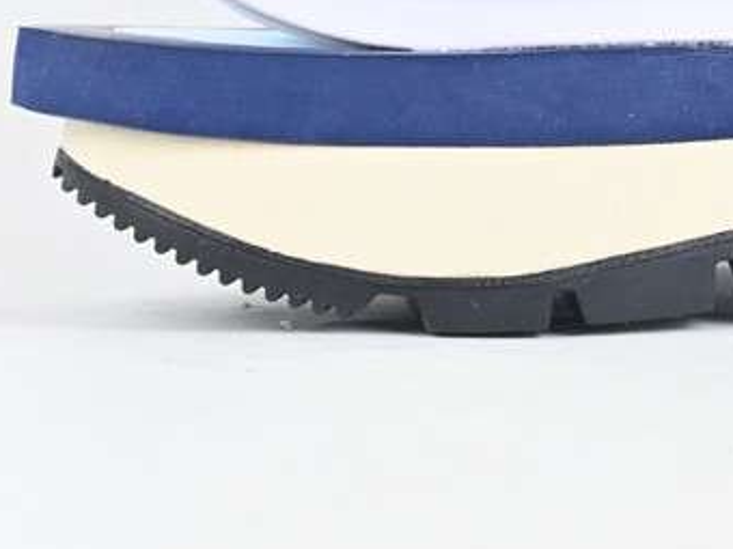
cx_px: 1039
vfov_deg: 8.0
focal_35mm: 183
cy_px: -213
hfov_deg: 10.5
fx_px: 3875
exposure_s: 1/50
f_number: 11
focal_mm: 36
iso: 1250
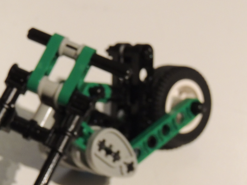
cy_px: 146
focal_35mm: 144
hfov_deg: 13.7
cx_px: 83
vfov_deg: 10.3
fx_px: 1028
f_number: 4
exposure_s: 1/15
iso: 800
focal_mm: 15.1
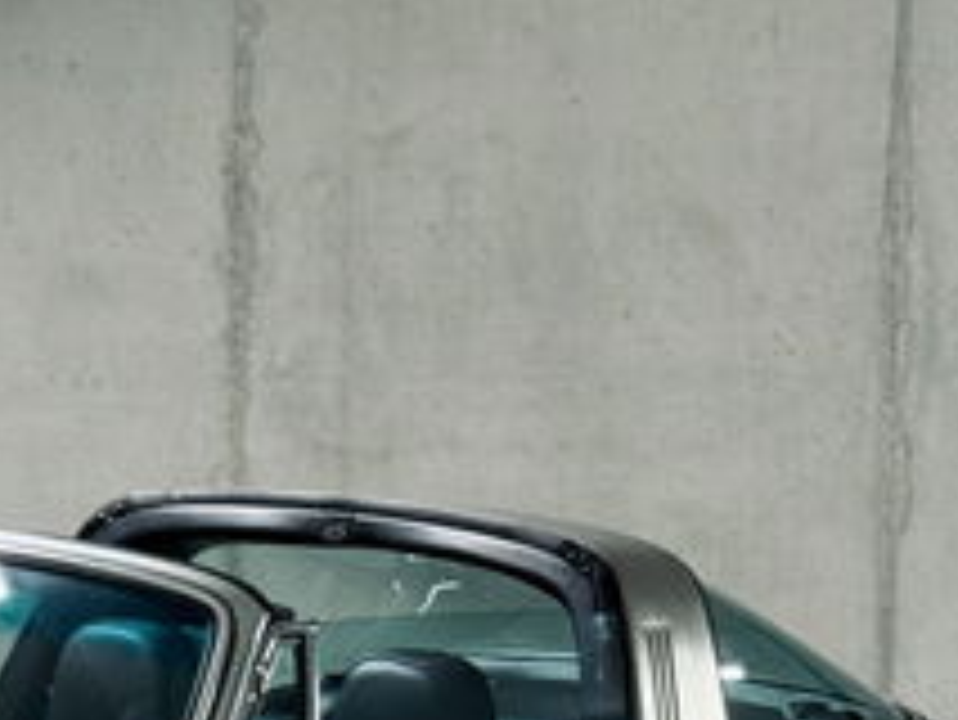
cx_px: -90
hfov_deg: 11.3
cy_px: 752
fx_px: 4790
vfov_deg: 8.5
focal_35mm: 173
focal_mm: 6.76
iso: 100
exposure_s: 1/50
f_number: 1.78
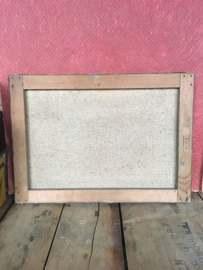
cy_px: 135
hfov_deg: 48.2
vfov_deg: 61.7
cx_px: 102
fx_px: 227
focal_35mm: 29
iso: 200
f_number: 2.2
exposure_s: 1/25
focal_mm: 4.15
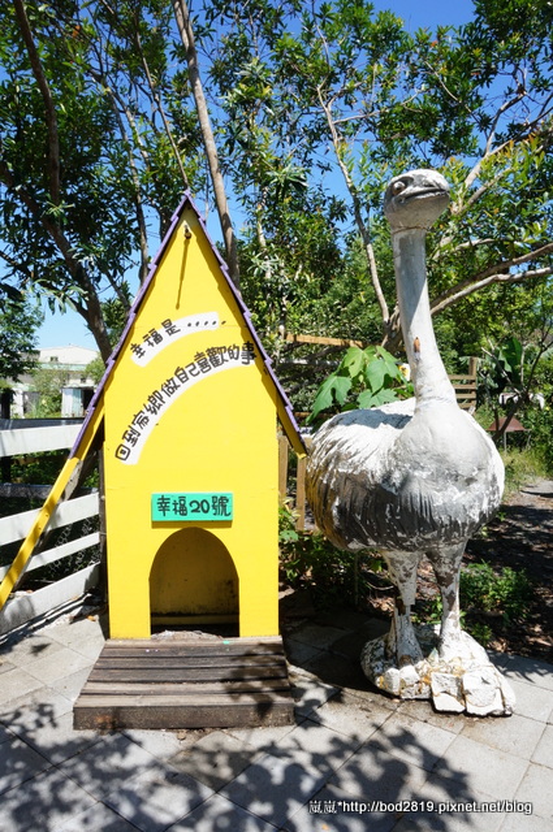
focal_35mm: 24
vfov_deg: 73.8
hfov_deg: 53.0
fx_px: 554
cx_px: 276
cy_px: 416
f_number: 16
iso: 400
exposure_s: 1/160
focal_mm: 16
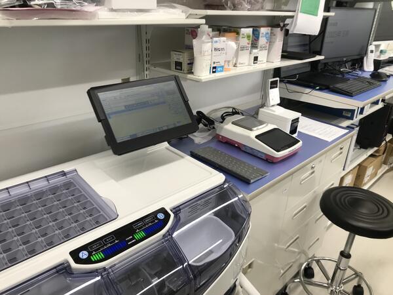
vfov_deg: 49.7
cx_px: 196
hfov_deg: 63.4
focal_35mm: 28
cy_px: 148
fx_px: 318
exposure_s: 1/120
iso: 40
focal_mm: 3.99
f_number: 1.8
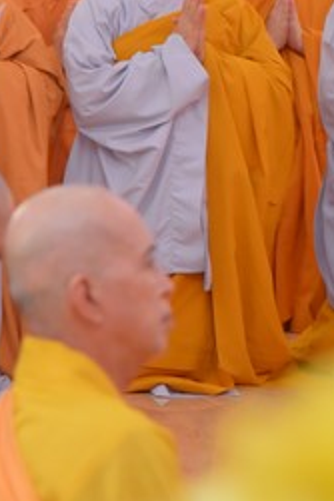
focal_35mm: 254
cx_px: 187
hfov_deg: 5.4
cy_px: 6
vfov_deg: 8.1
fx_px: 3539
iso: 1250
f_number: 4.5
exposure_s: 1/125
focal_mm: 98
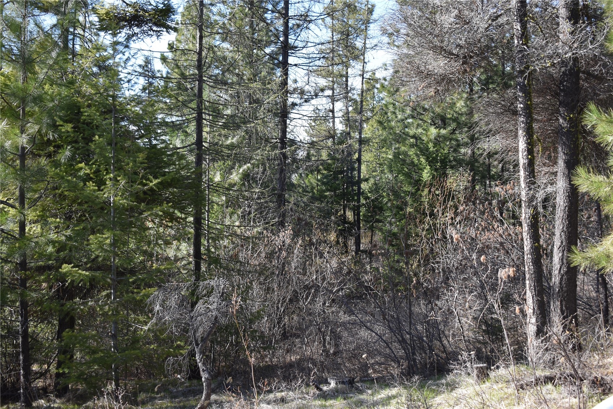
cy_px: 204
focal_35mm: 48
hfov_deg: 41.1
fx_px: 817
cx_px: 306
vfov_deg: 28.1
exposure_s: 1/250
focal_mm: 32
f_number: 5.6
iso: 200
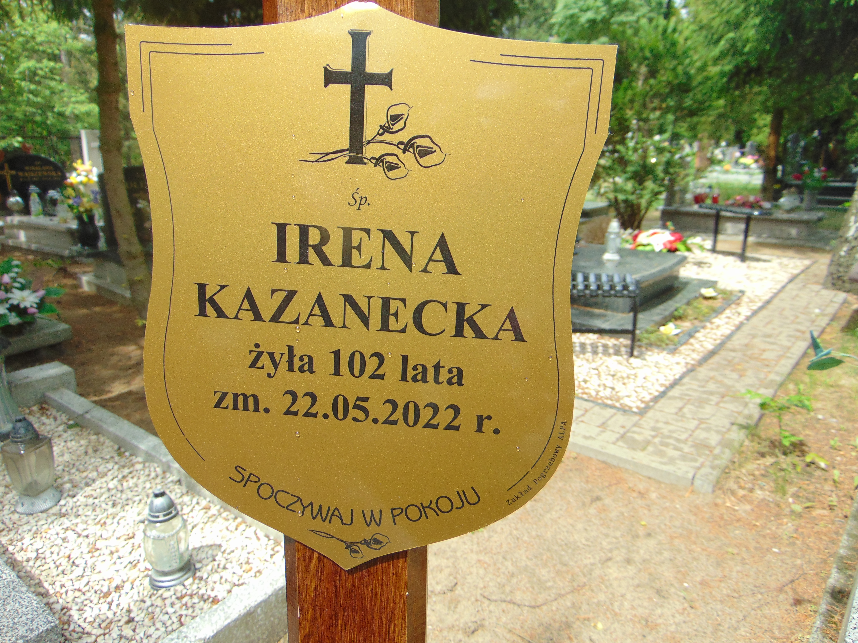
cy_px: 322
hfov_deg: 69.4
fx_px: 620
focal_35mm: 25
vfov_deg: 54.9
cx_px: 429
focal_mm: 4.5
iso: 80
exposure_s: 1/320
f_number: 3
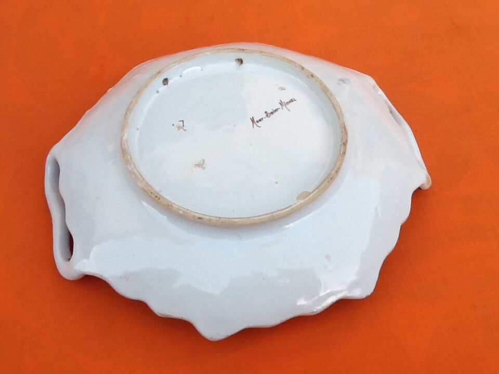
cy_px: 187
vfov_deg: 32.9
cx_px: 250
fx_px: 634
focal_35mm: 44
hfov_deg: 42.9
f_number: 2.4
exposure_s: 1/30
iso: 40
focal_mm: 2.03
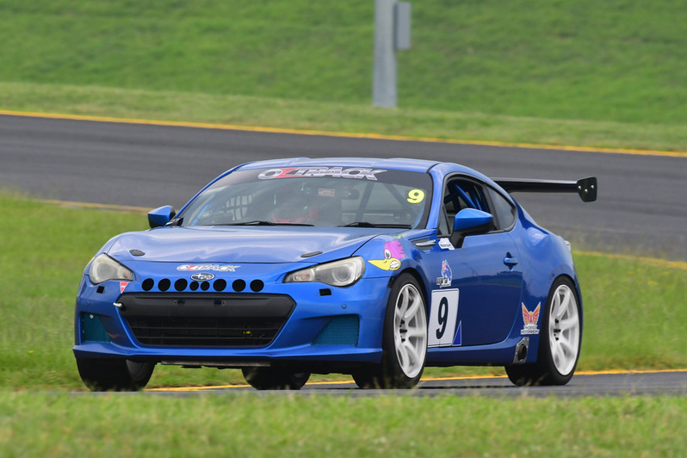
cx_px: 344
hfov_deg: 3.3
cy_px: 229
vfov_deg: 2.2
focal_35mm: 632
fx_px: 12060
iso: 1000
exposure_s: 1/640
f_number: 10
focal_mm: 420
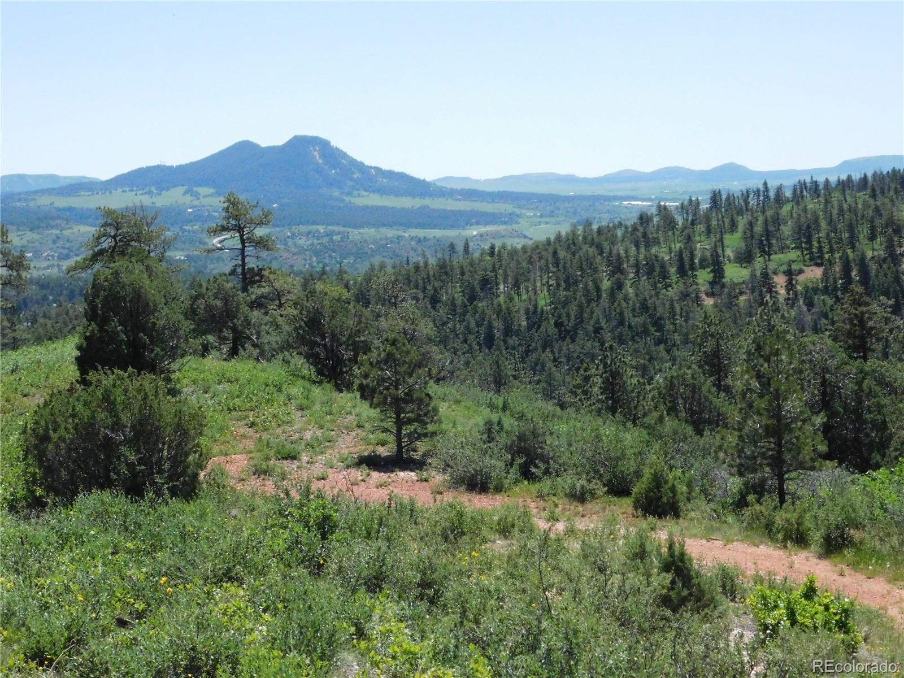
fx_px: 2089
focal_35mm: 80
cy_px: 339
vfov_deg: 18.4
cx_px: 452
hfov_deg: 24.4
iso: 800
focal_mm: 14.2
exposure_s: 1/1000
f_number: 8.8
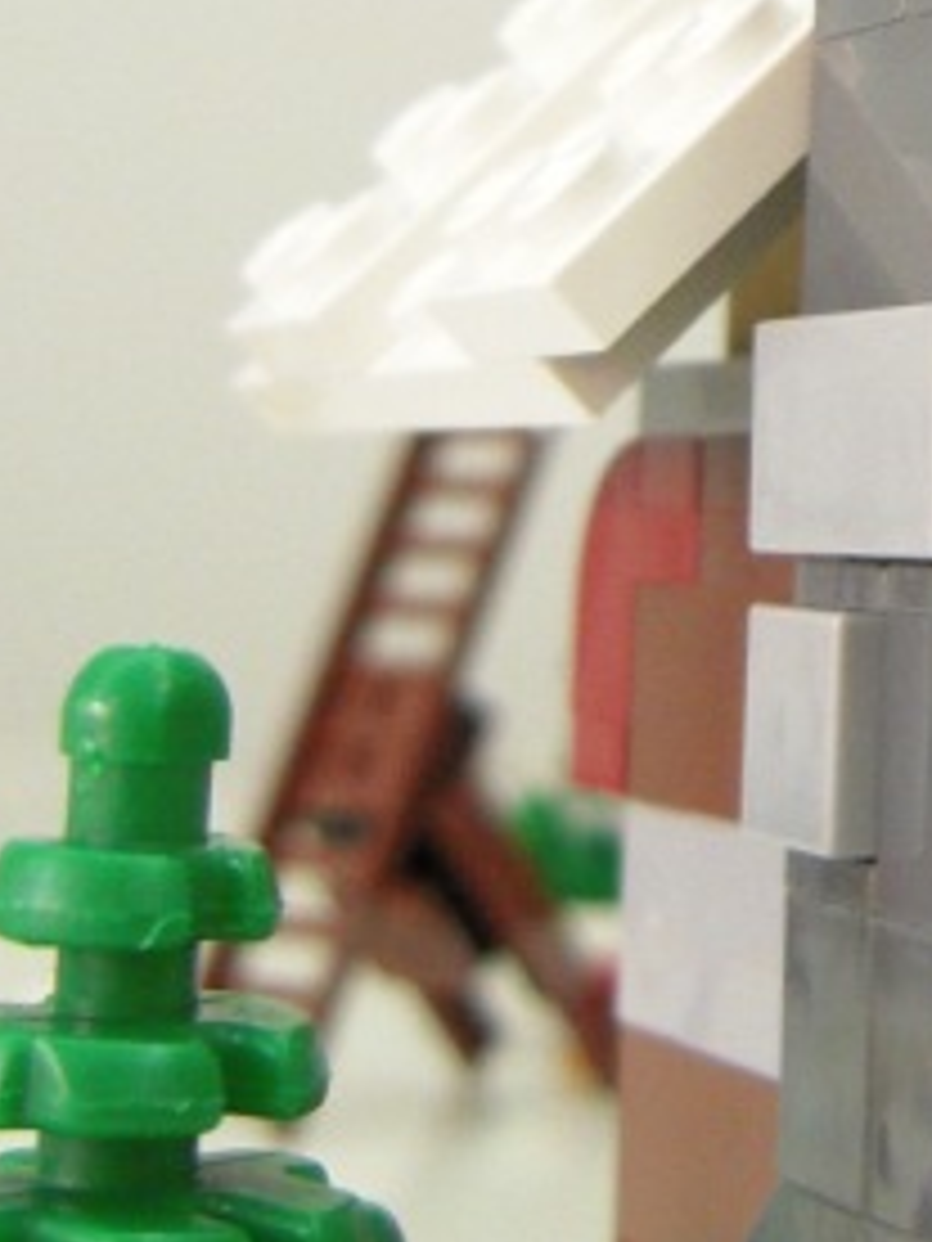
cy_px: 58
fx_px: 3733
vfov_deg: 18.5
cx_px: 1139
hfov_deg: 13.8
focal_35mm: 104
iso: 400
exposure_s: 1/30
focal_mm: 5
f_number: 2.7
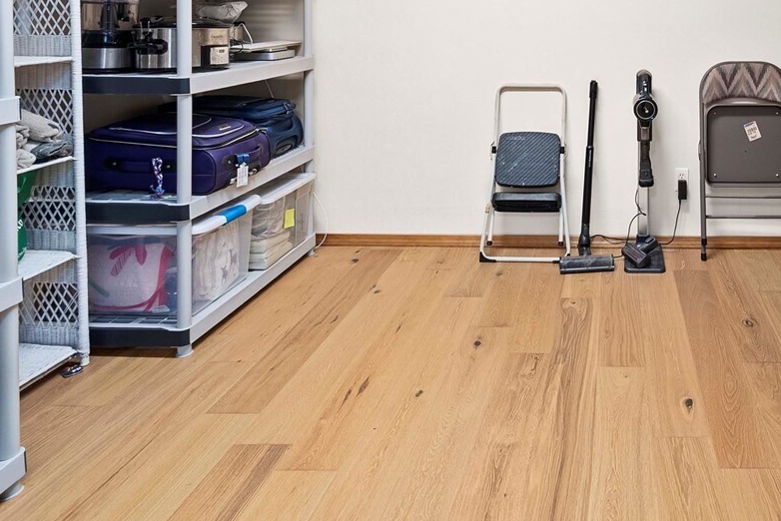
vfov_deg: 43.6
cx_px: 595
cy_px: 19
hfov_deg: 64.8
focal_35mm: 26
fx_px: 564
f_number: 7.1
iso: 1000
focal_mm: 12
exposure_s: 1/2
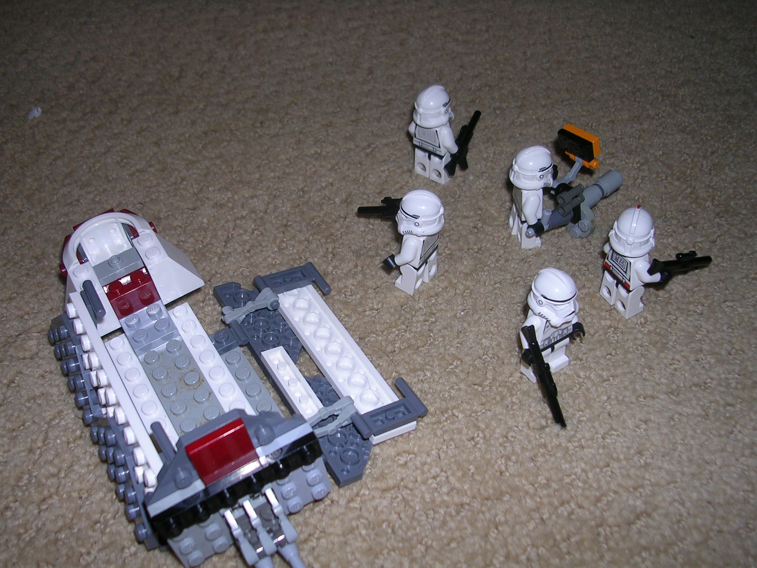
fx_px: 831
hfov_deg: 49.0
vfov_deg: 37.7
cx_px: 378
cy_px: 284
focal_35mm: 38
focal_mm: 5.8
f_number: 2.8
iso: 50
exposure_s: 1/60.1
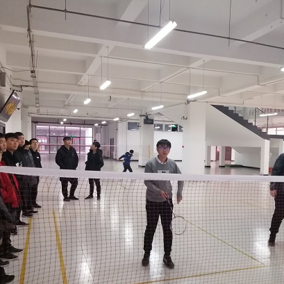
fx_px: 334
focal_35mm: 36
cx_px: 183
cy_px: 159
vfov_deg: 46.0
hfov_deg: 45.5
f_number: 2.2
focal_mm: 3.81
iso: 500
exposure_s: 1/33.3
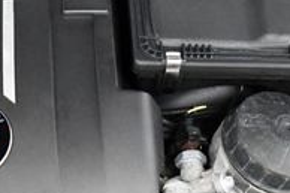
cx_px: 106
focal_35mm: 119
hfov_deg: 17.2
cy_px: 33
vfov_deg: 11.4
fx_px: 958
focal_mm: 18
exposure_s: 1/100
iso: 3200
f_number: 3.5
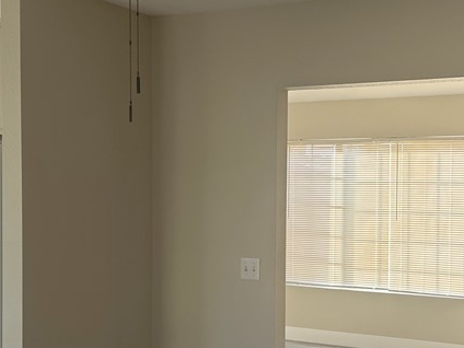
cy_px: 222
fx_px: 777
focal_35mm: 58
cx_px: 295
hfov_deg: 33.0
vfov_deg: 25.1
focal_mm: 6.86
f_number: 1.78
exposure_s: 1/154
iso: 80
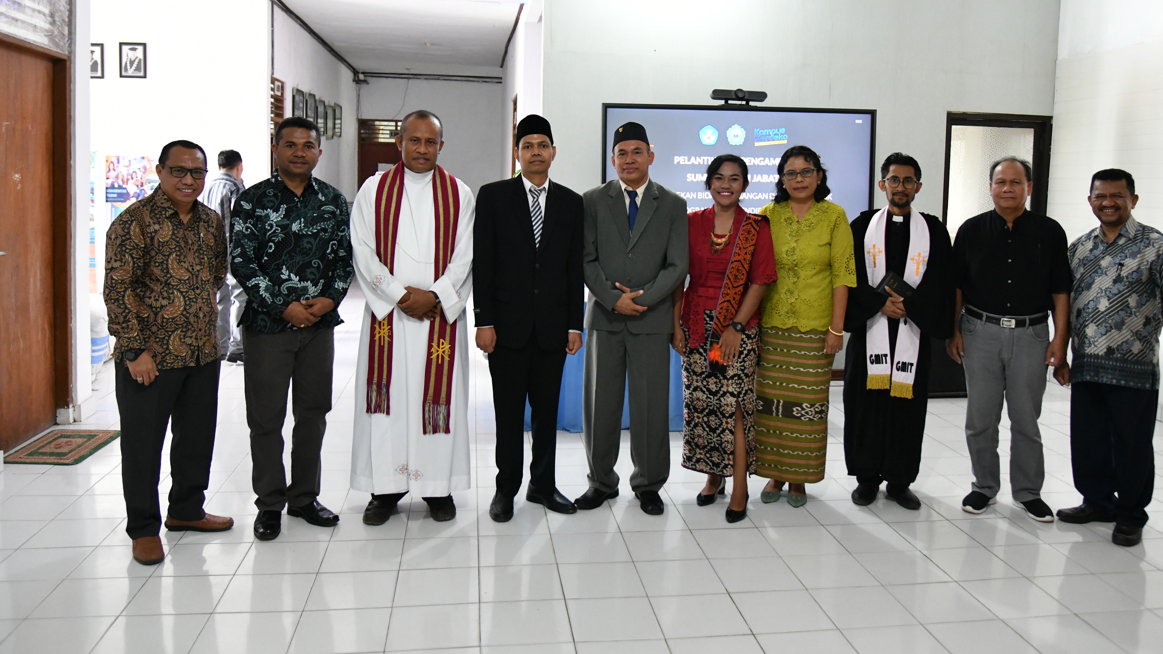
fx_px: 894
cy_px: 223
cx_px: 609
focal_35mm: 29
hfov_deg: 66.0
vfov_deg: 39.7
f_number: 4
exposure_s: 1/100
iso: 5000
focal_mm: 24
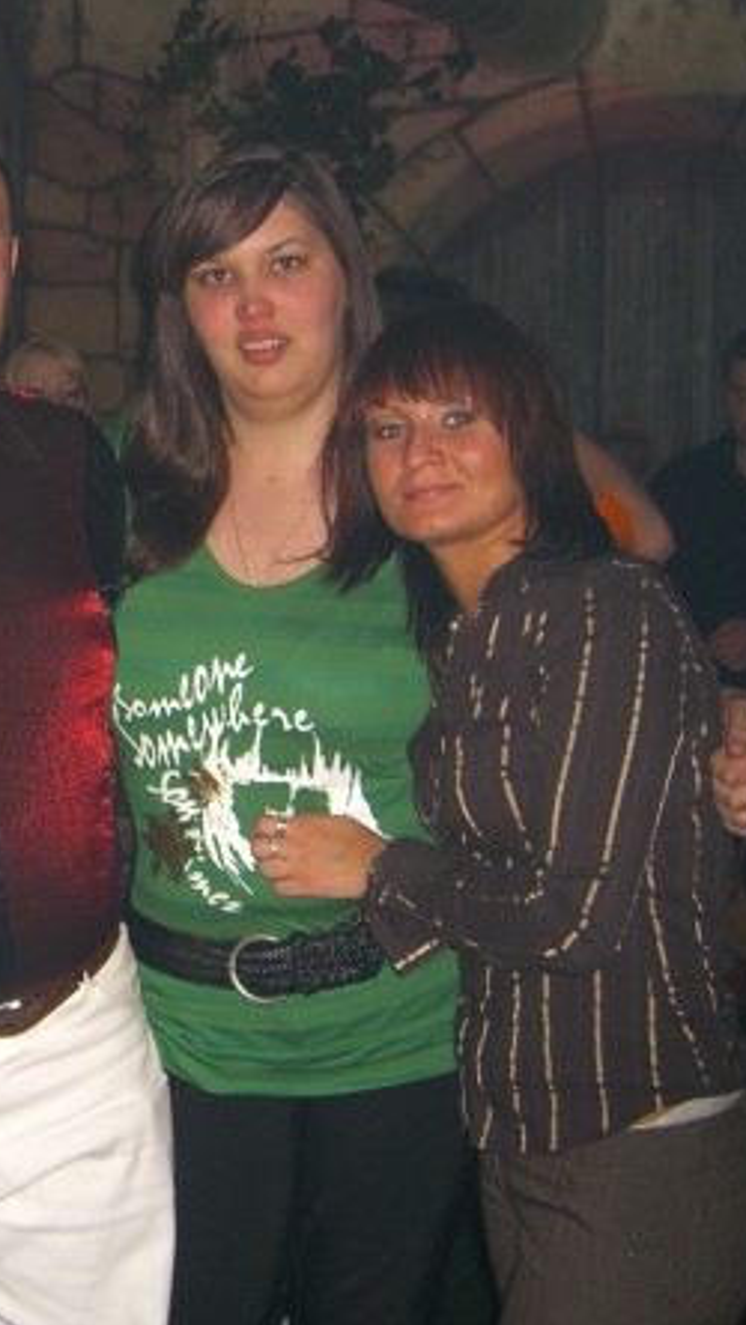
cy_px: 662
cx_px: -60
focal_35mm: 56
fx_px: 1968
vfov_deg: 37.2
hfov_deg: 20.5
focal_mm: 7.9
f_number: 2.8
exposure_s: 1/60
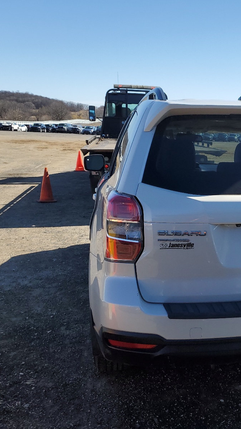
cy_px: 215
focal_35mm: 38
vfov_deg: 52.8
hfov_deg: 28.6
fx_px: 432
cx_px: 258
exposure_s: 1/3333
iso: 50
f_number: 1.5
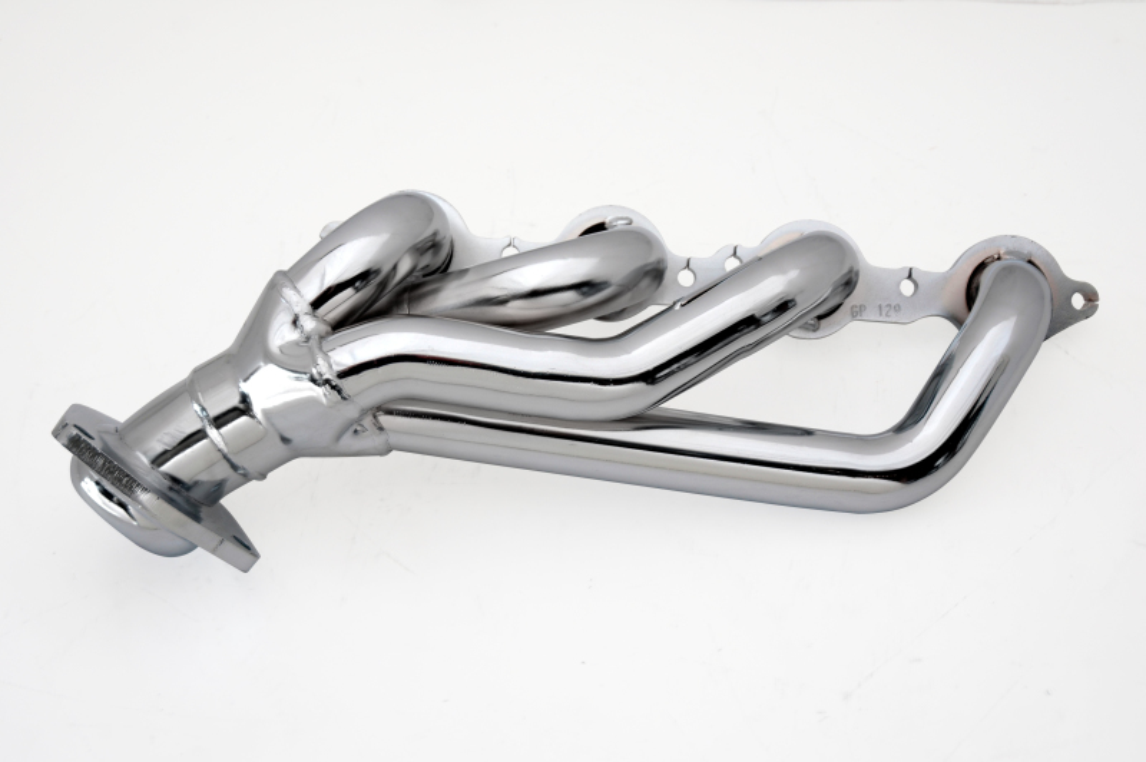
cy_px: 381
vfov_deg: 26.4
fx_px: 1622
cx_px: 573
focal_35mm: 51
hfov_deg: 38.9
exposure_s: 1/13
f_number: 4.2
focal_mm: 34
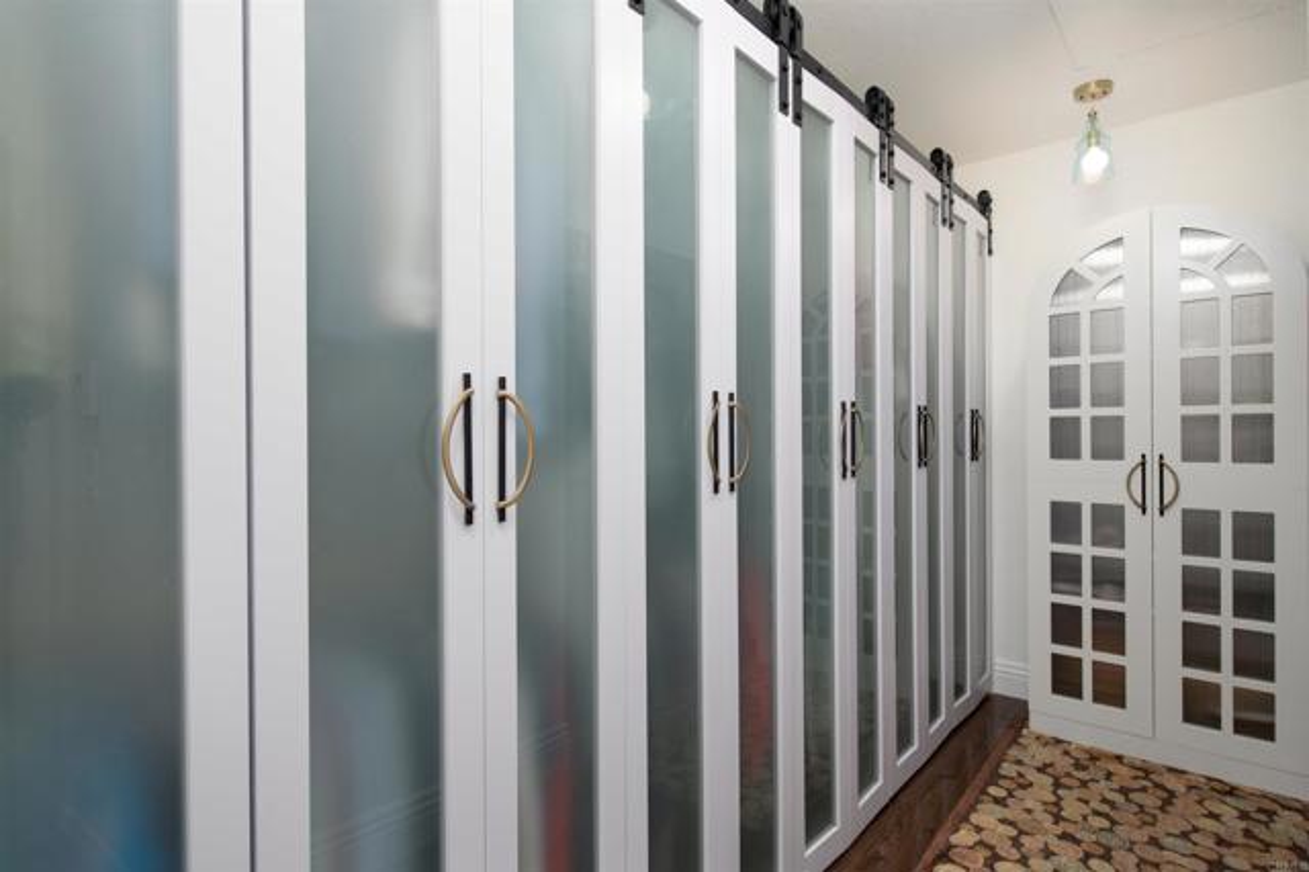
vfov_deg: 67.3
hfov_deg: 90.0
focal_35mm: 18
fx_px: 654
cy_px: 436
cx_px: 654
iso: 320
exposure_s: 1/160
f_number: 7.1
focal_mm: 18
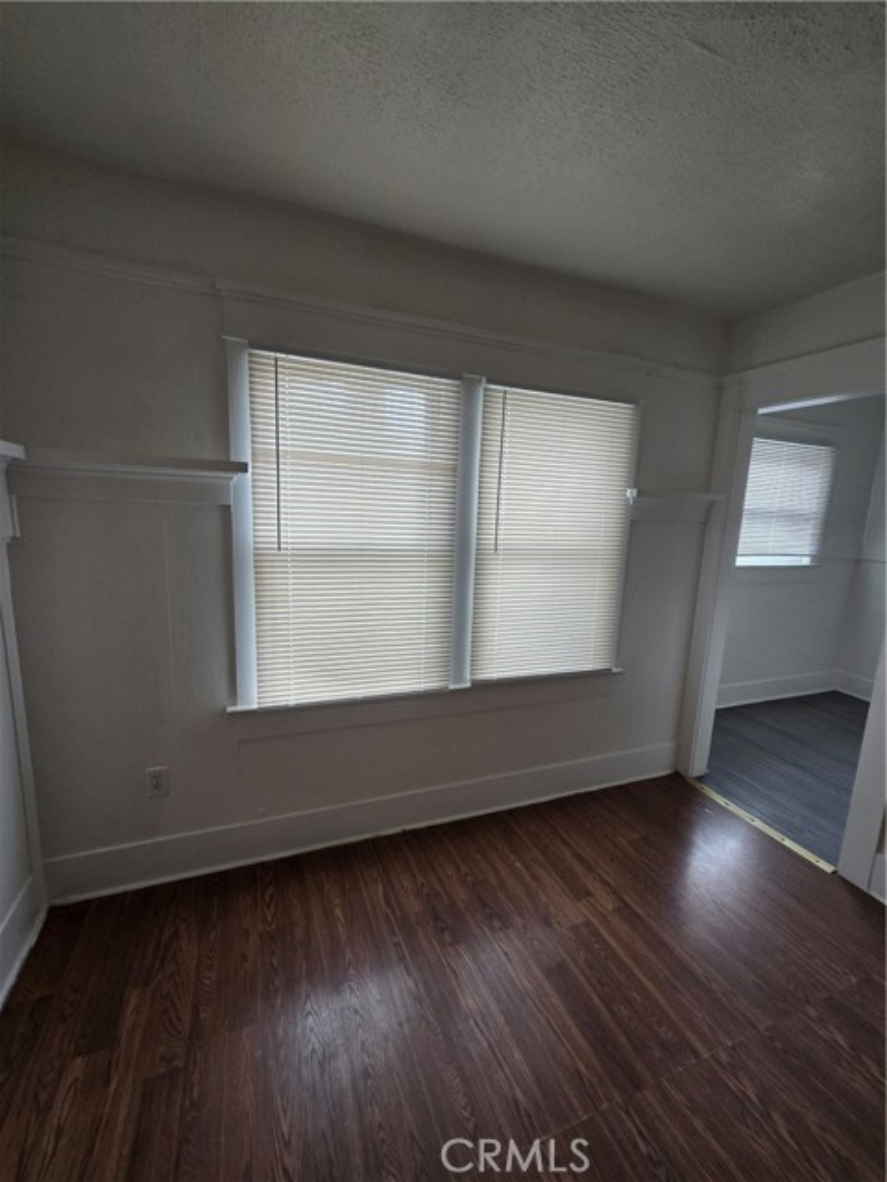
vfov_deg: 106.2
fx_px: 444
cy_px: 591
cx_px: 444
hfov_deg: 89.9
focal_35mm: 13
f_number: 2.2
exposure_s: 1/60
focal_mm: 2.2
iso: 125
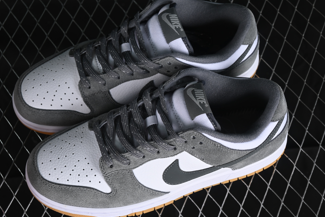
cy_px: 110
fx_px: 758
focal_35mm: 84
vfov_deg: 16.3
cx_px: 155
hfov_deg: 24.2
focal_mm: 50
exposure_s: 1/60
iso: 160
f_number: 7.1
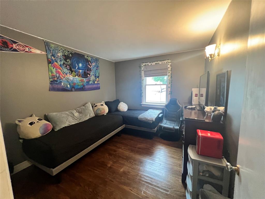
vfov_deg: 89.9
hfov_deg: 106.2
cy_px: 100
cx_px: 132
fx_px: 100
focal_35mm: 13
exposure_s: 1/60
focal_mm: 1.57
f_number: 1.8
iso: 800
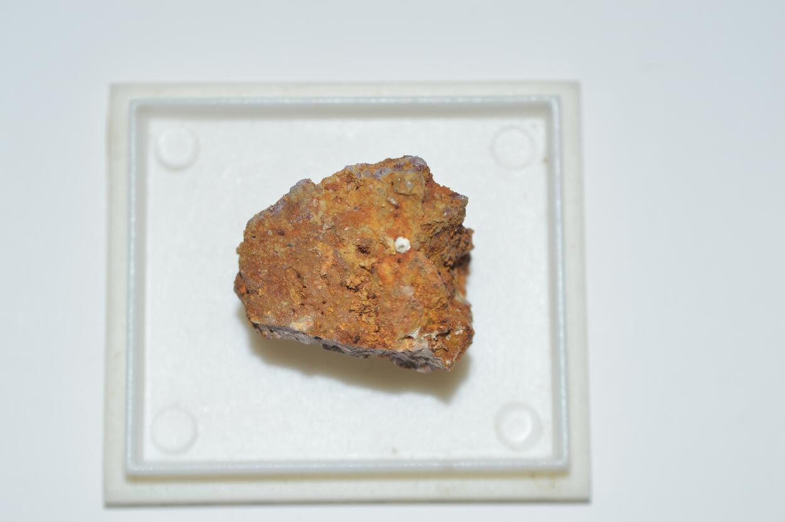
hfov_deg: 24.6
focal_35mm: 82
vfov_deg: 16.5
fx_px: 1797
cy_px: 261
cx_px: 392
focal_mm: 55
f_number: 8
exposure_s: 1/60
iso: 100
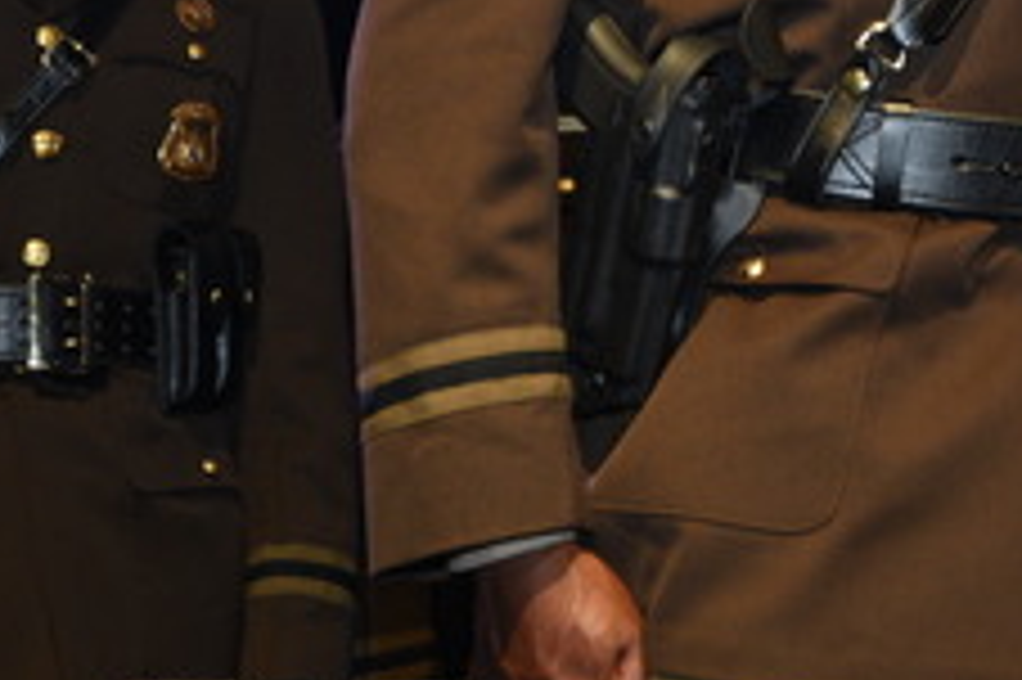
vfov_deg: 8.2
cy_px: -99
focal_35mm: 166
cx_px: 1157
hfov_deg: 12.2
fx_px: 4709
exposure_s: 1/250
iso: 1600
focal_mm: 66
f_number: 4
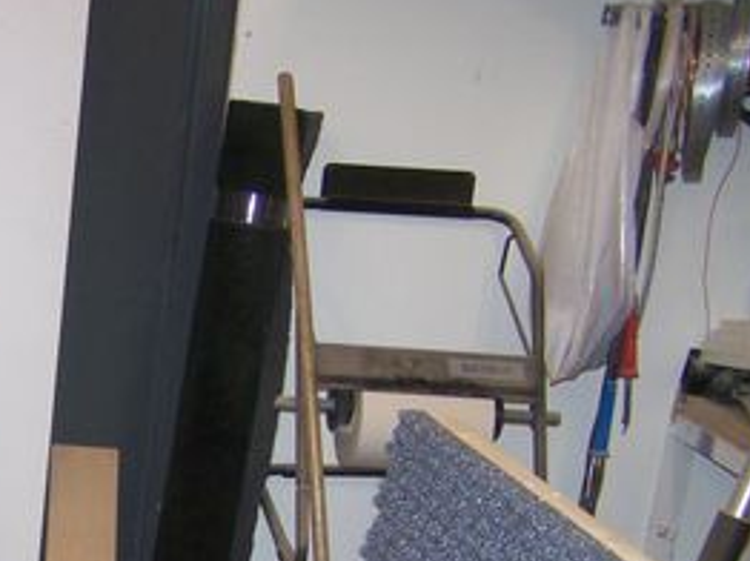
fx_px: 2013
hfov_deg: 19.9
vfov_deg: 15.4
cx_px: -137
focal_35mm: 93
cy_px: 653
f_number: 2.8
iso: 80
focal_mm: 6.3
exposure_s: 1/60
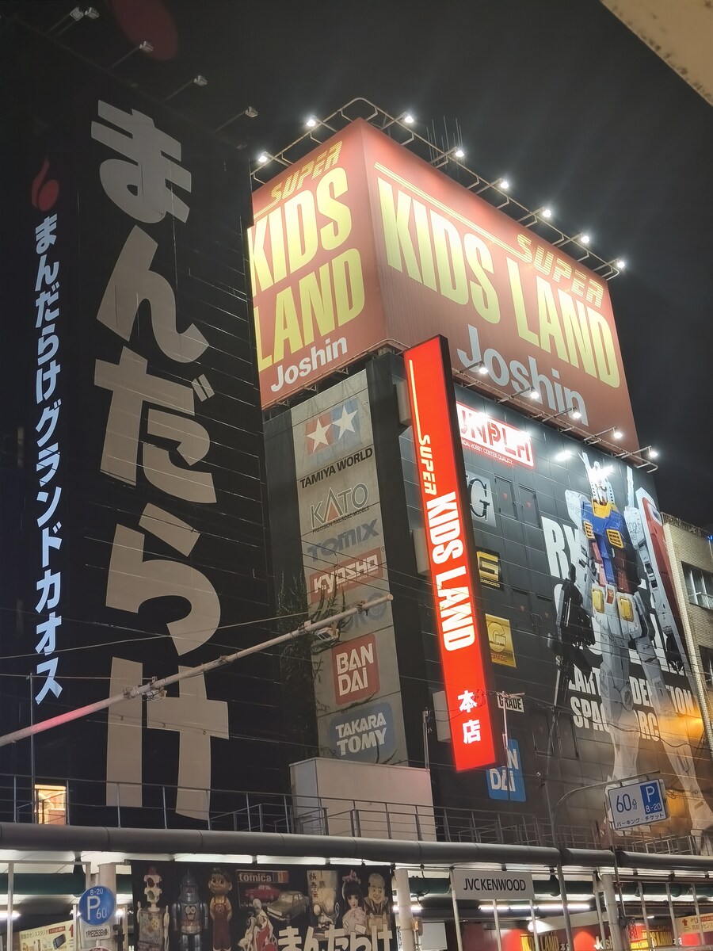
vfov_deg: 41.2
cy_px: 476
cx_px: 356
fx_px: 1263
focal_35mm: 46
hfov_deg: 31.5
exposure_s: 1/50
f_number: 1.65
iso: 400
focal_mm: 6.18
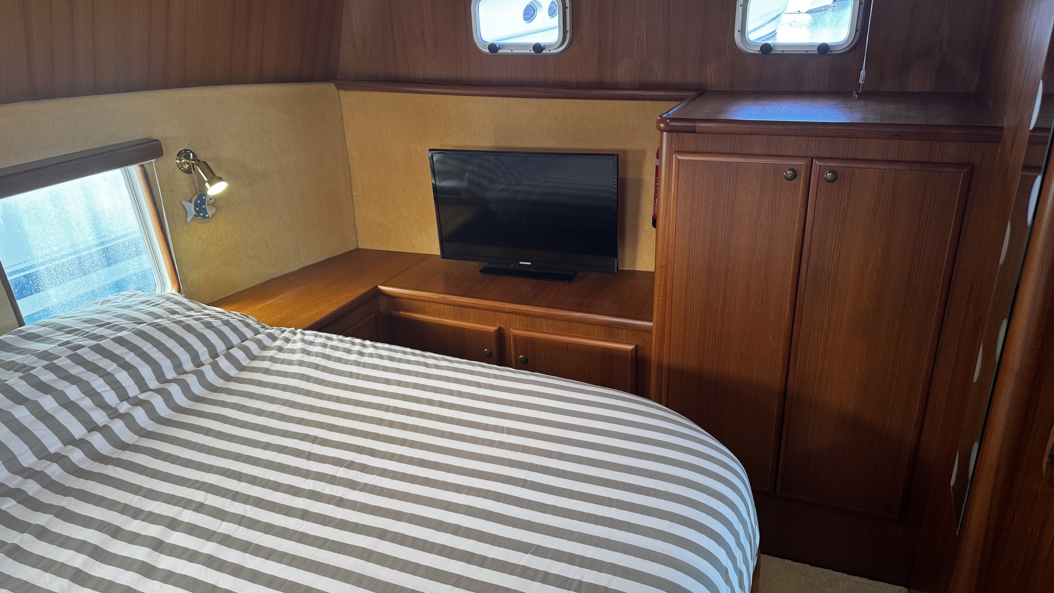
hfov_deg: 69.9
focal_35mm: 27
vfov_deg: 42.8
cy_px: 327
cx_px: 522
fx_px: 755
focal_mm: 6.76
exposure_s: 1/60
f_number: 1.78
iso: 200
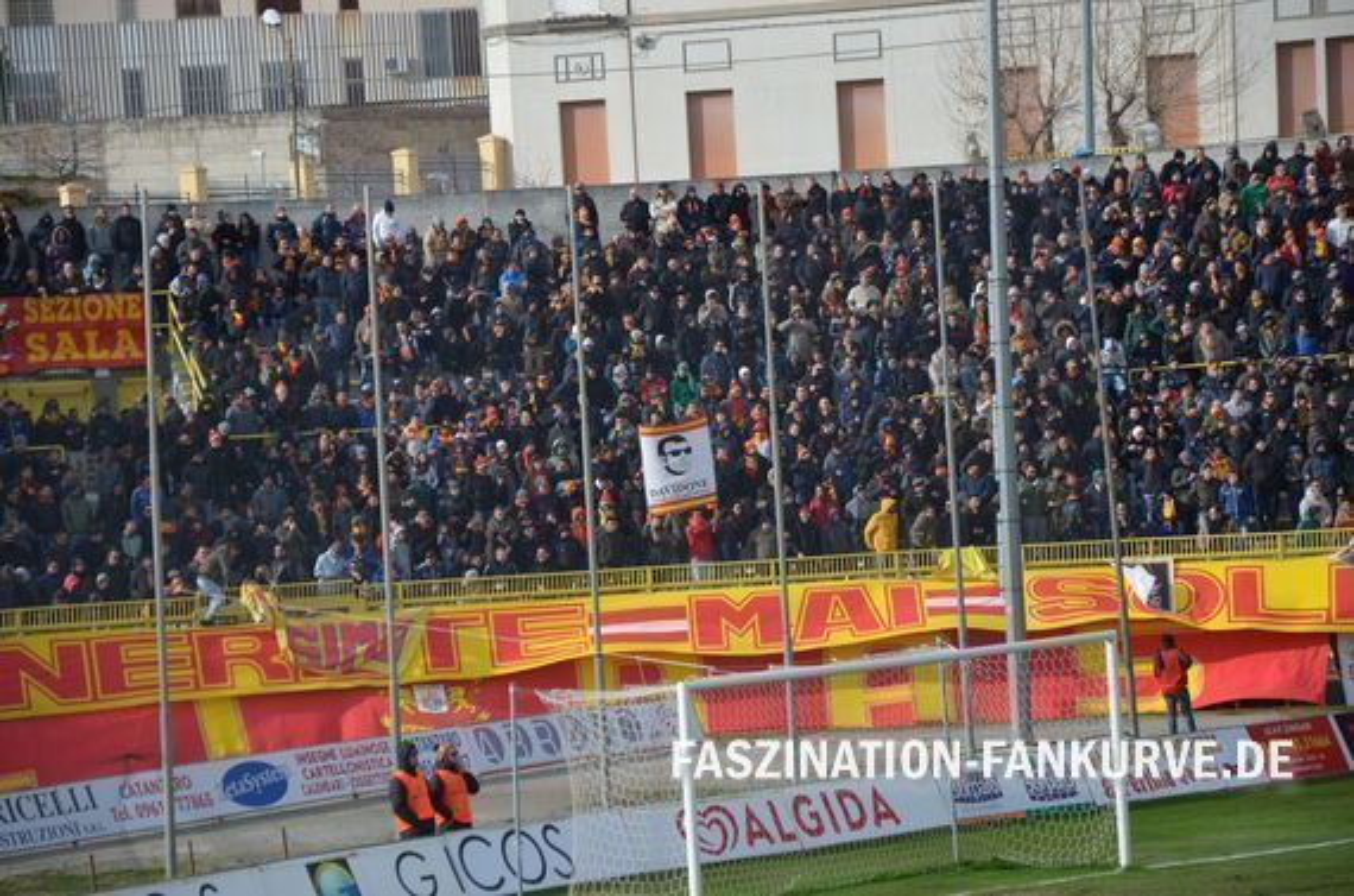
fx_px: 5909
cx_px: 677
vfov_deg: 8.7
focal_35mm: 158
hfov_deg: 13.1
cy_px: 448
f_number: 5.6
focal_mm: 105
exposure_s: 1/500
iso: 125
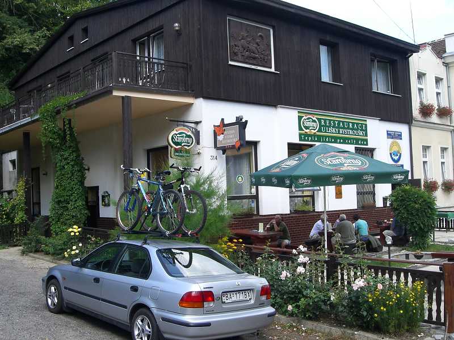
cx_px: 227
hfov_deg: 49.0
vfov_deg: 37.7
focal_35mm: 38
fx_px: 498
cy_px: 170
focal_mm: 6.3
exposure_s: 1/125
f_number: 4.4
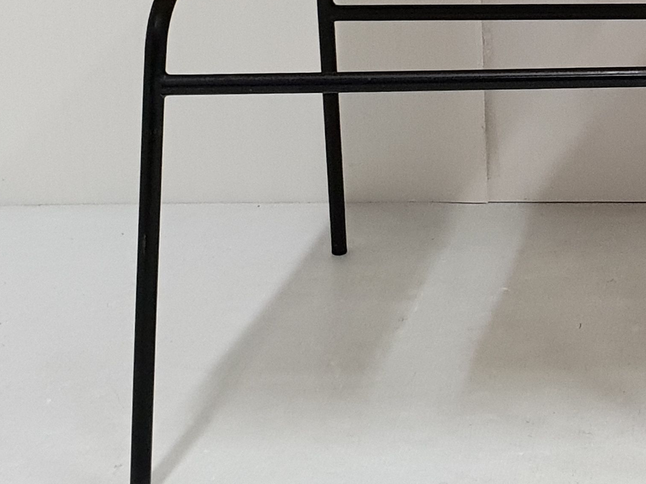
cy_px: -16
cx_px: 743
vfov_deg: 20.5
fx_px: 1288
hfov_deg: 25.7
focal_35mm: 69
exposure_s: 1/50
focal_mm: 4.3
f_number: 2.4
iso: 400
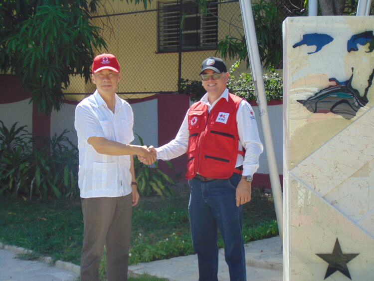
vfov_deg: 20.7
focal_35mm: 71
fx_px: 767
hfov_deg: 27.4
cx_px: 187
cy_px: 140
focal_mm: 12.8
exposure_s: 1/320
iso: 80
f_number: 3.7
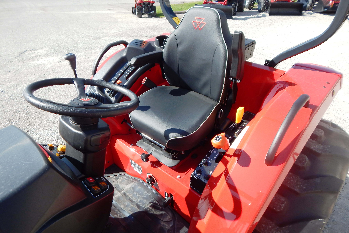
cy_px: 117
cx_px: 175
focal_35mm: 23
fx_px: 223
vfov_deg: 55.1
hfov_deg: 76.1
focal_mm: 4
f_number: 3
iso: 125
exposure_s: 1/800
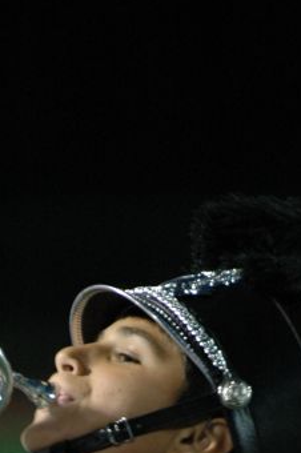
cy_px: 664
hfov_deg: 1.5
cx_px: -39
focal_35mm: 903
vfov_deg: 2.3
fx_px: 11347
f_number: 2.8
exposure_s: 1/60
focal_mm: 200
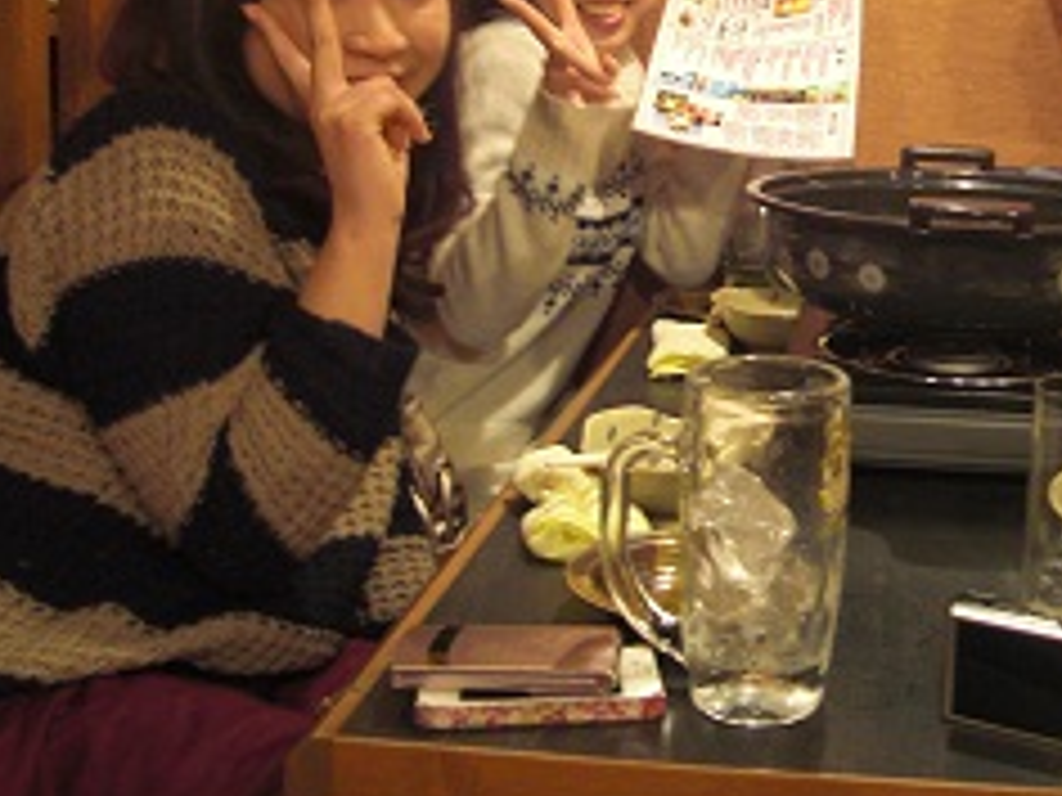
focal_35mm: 52
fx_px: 1595
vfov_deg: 27.8
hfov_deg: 35.8
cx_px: 824
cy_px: 232
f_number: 2.6
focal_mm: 4.9
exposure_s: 1/4
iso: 200
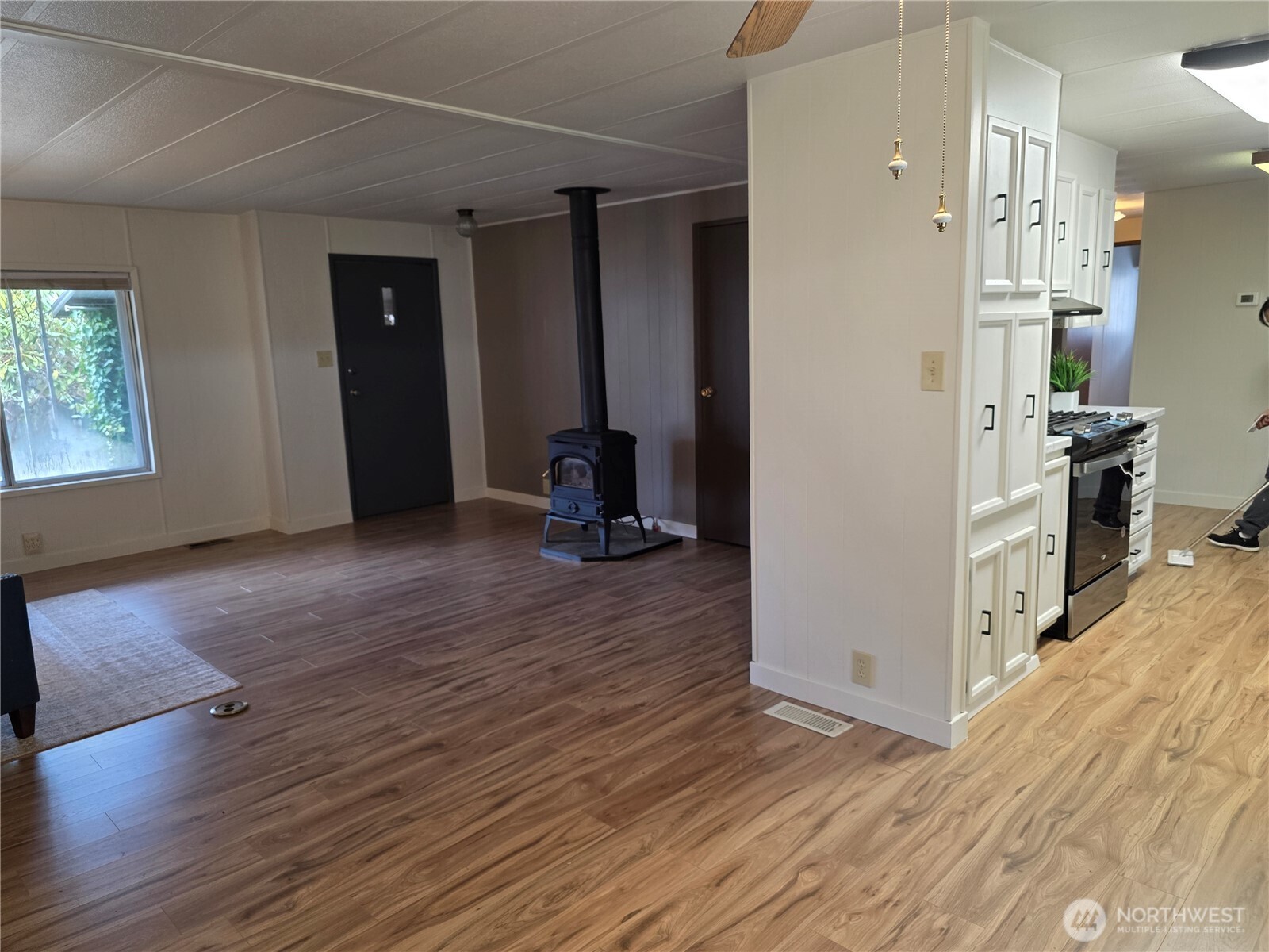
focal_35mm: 23
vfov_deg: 58.9
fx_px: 843
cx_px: 634
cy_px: 476
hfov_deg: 73.9
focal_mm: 6.3
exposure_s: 1/120
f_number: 1.7
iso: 200
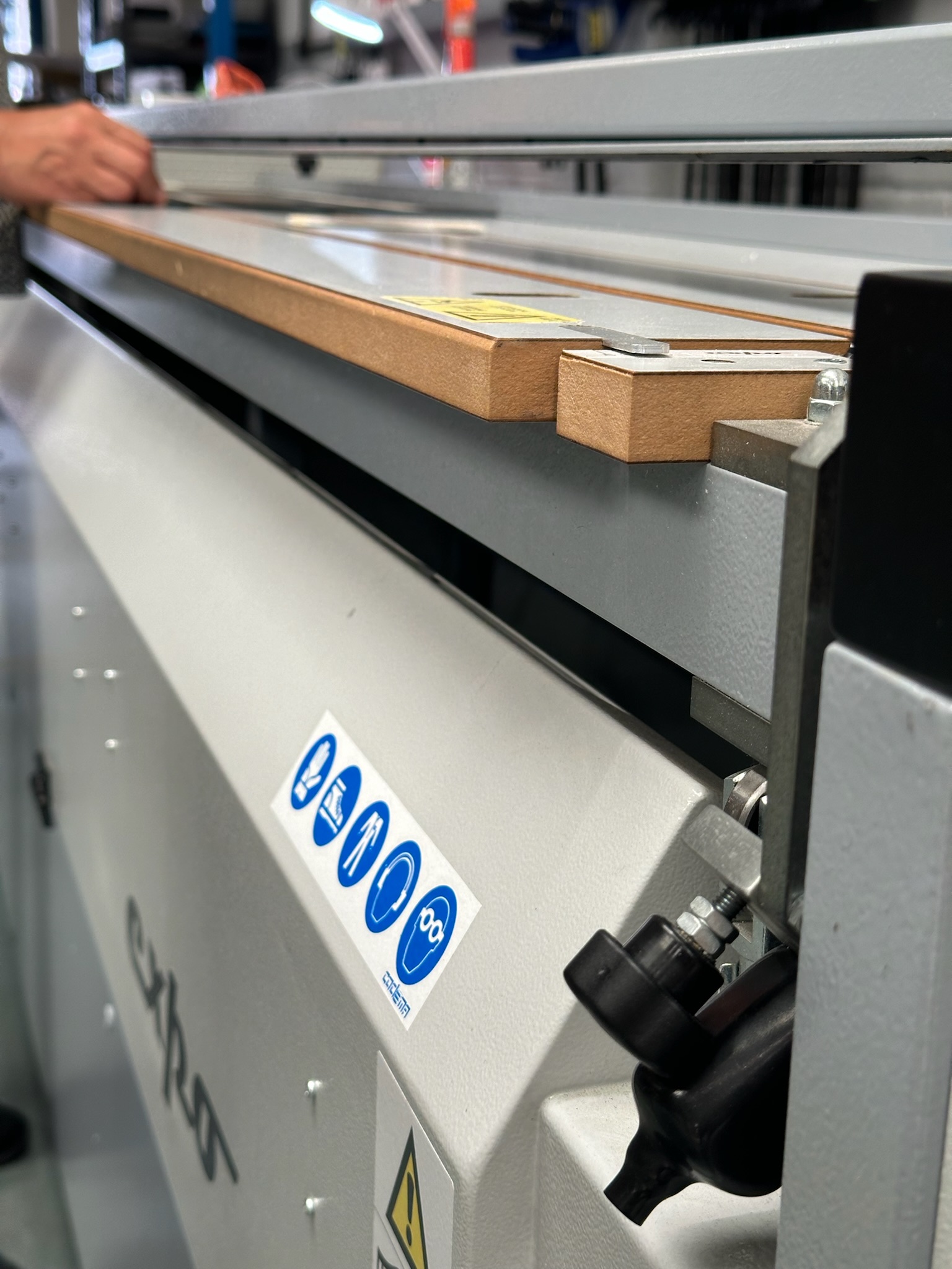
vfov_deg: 39.7
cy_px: 634
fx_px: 1760
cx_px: 476
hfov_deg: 30.3
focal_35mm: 48
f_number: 1.78
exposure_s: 1/100
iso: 64
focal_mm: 6.86
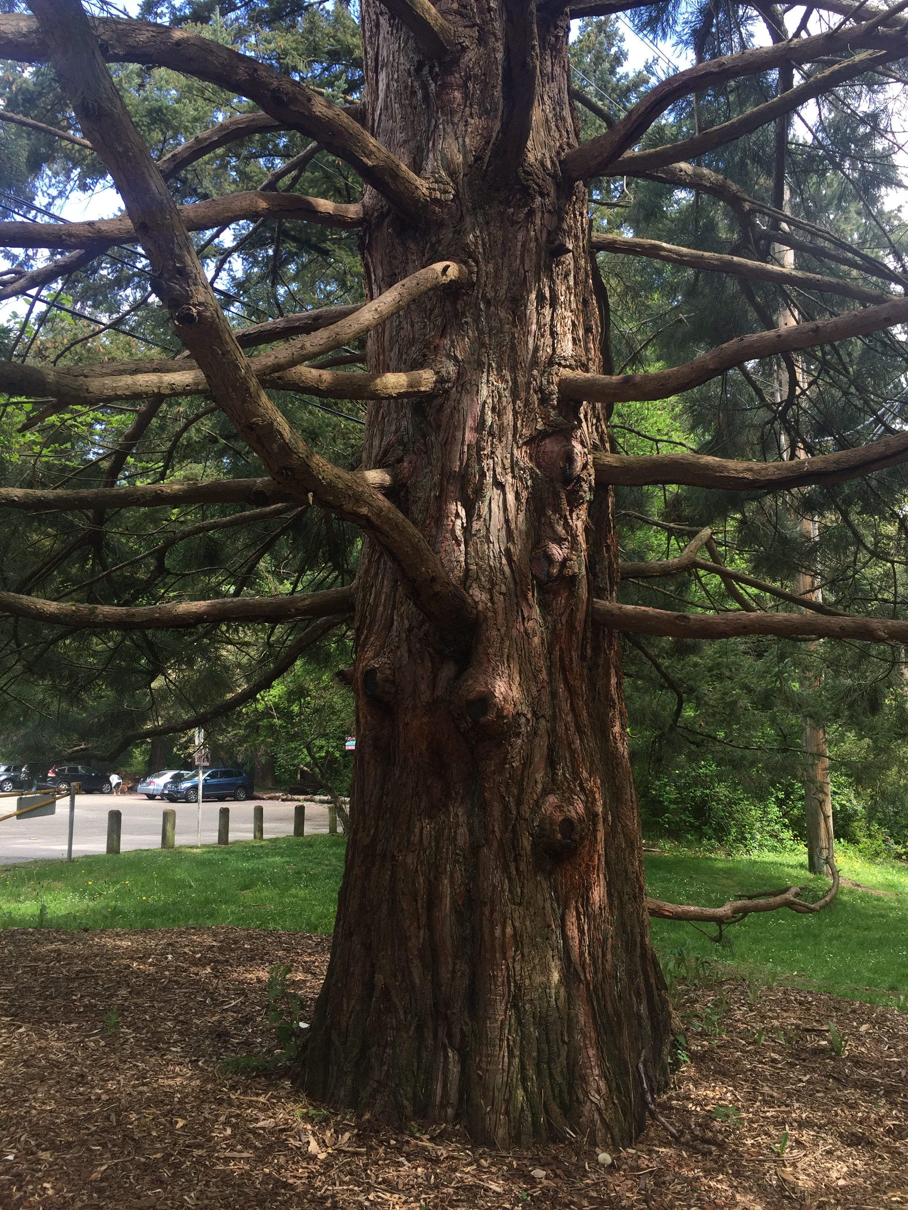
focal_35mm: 29
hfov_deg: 48.2
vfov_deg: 61.7
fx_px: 1014
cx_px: 454
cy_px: 605
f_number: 2.2
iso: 32
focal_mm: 4.15
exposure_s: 1/201
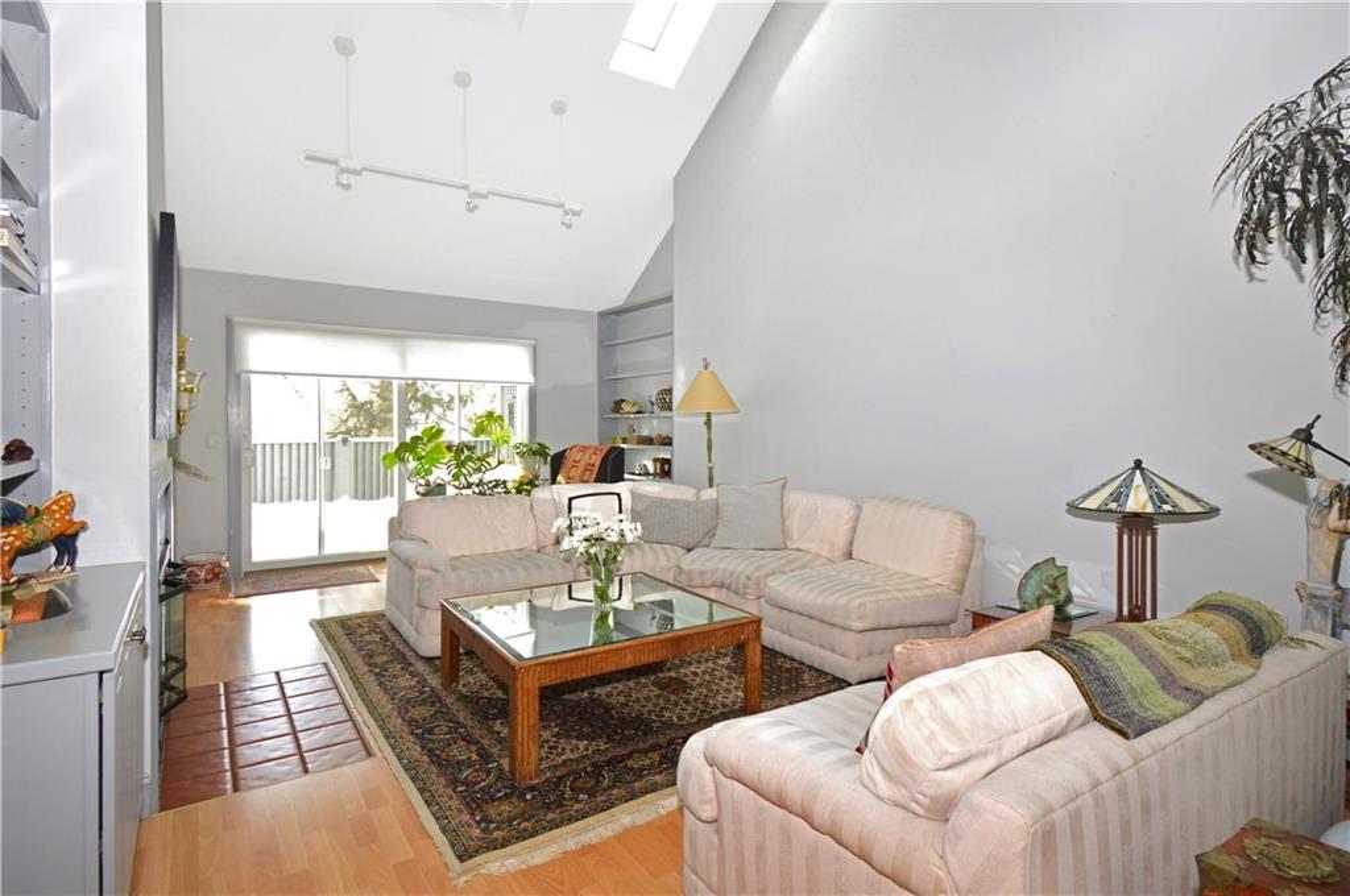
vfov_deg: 70.3
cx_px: 675
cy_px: 448
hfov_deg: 93.3
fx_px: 637
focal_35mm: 17
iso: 400
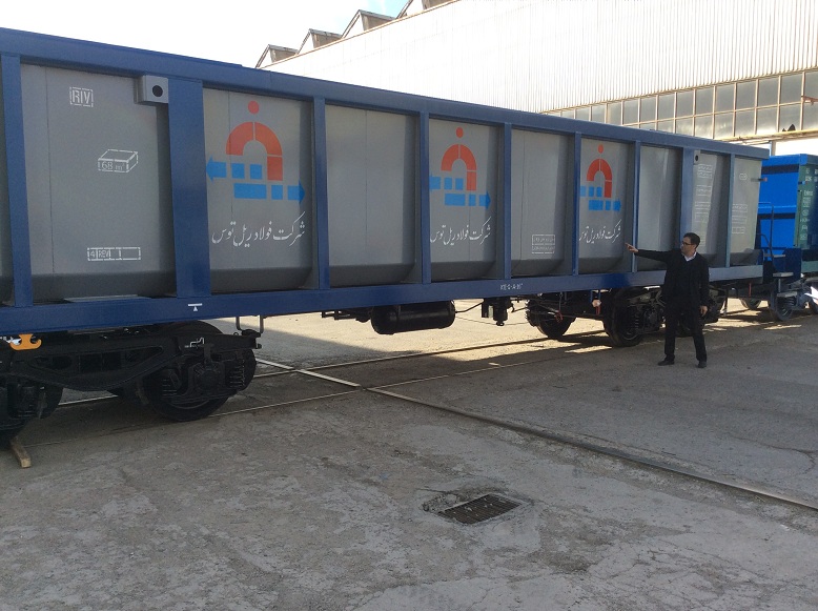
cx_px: 409
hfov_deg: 55.4
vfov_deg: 42.8
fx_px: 779
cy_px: 306
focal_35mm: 33
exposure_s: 1/596
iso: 32
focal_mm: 3.3
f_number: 2.4
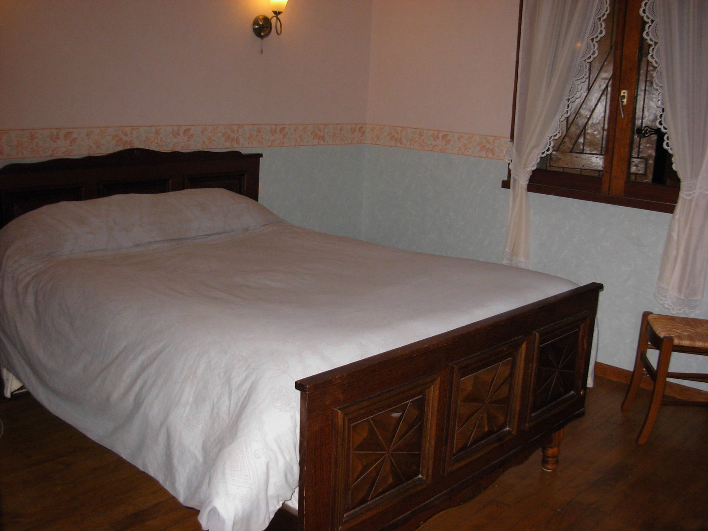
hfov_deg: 49.0
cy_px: 266
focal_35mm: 38
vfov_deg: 37.7
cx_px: 354
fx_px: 777
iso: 194
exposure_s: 1/78.3
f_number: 2.9
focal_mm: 6.3
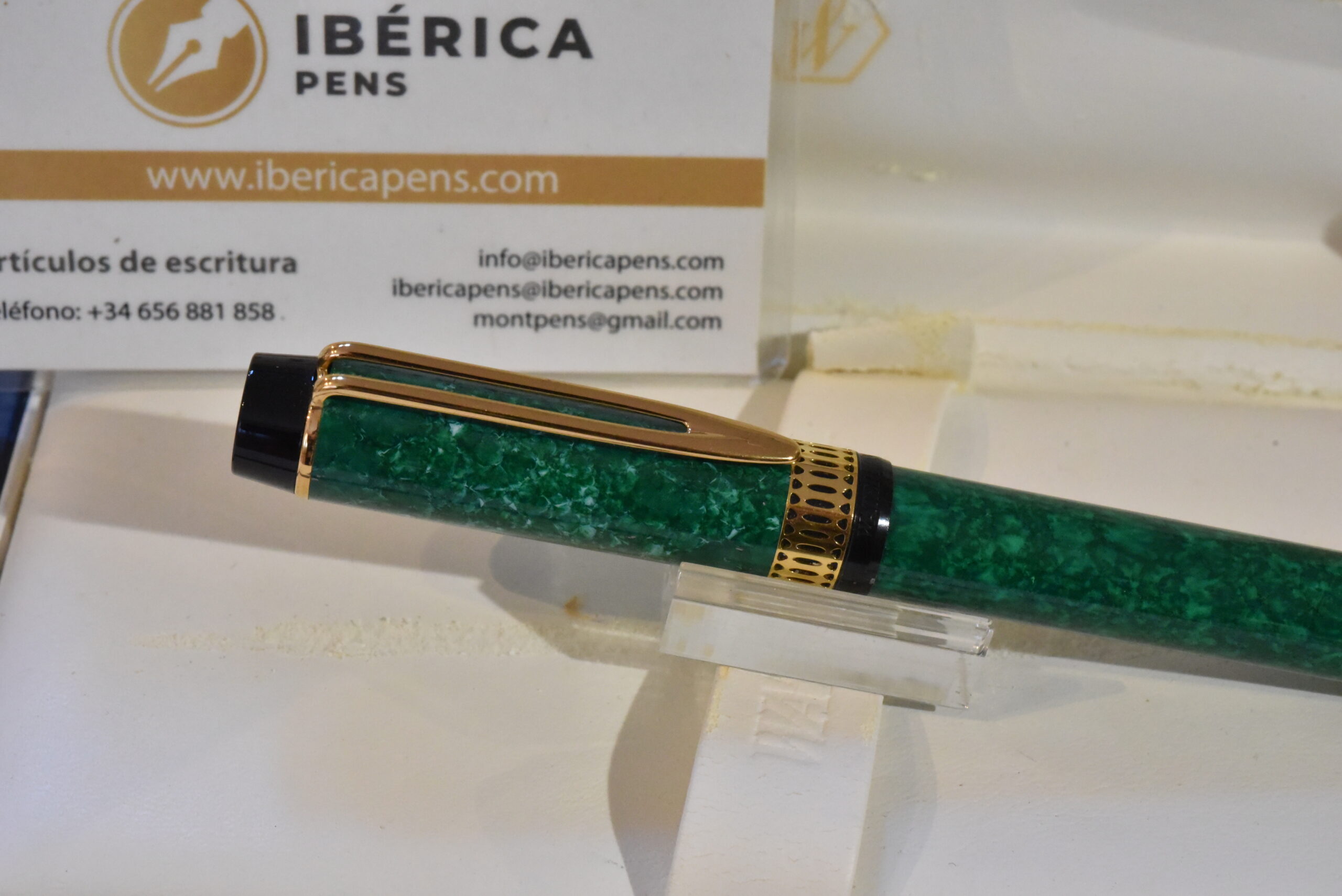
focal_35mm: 60
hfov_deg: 33.4
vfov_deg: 22.6
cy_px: 448
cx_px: 671
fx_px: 2237
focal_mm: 60
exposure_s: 1/50
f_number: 20
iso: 12800
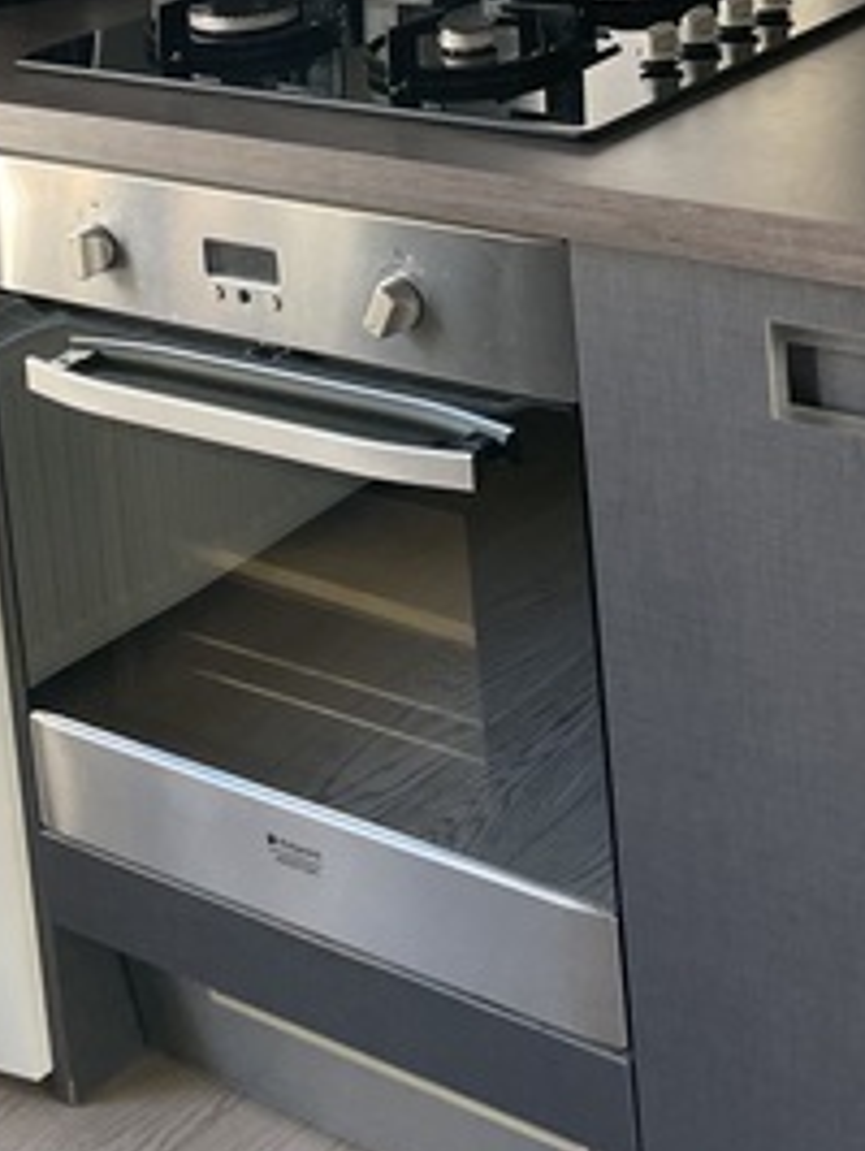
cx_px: 420
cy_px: -143
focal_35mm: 75
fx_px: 2495
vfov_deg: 24.1
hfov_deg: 19.7
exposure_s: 1/121
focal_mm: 4.2
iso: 125
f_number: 1.6
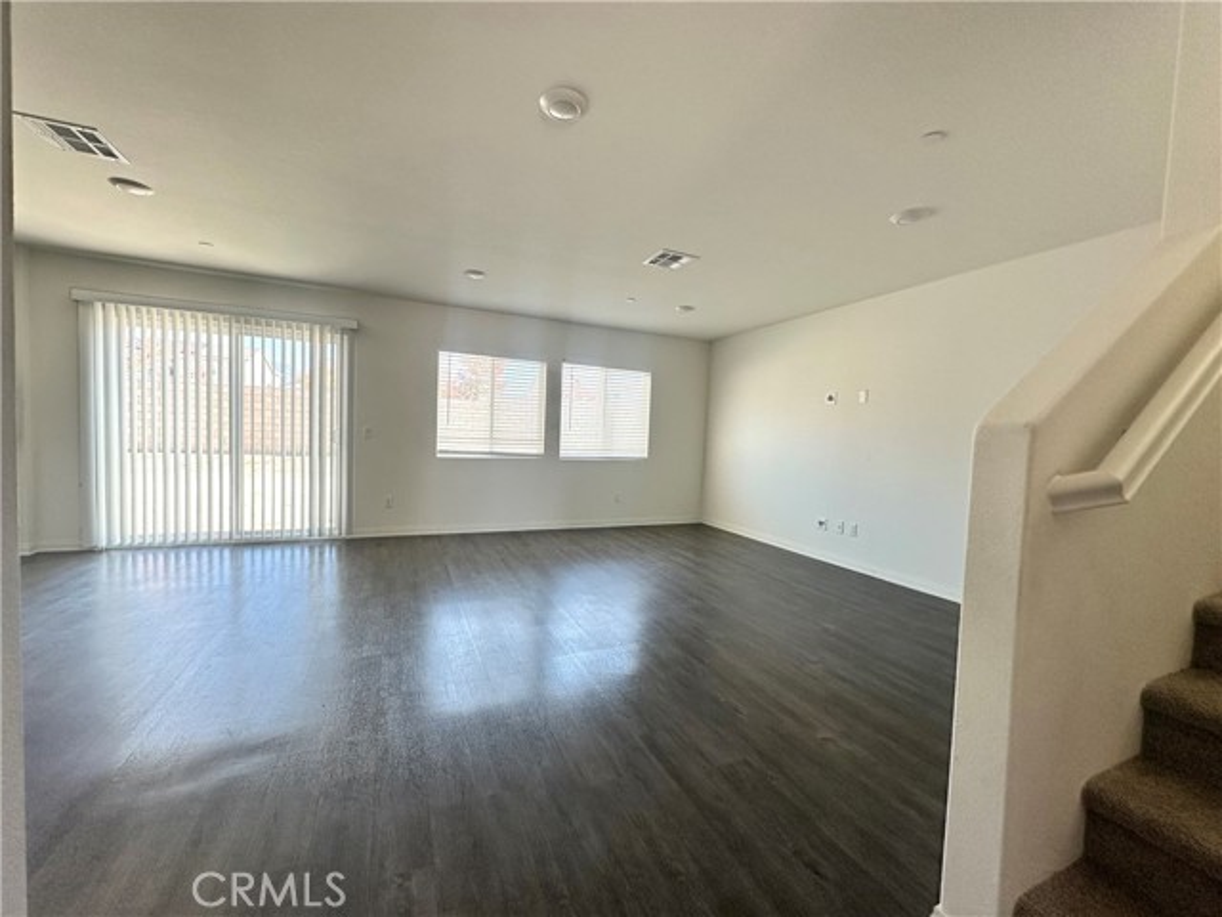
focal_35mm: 14
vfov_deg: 85.7
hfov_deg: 102.1
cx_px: 611
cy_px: 458
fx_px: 494
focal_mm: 2.22
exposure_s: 1/120
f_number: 2.2
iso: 125
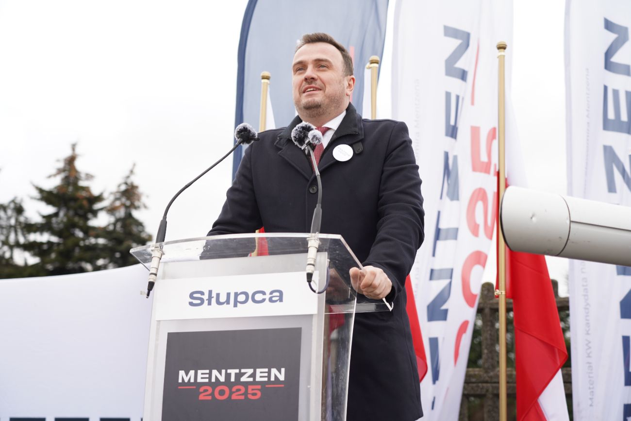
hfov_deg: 33.9
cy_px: 210
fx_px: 1034
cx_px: 316
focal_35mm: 59
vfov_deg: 23.0
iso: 125
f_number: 4
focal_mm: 59
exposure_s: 1/100
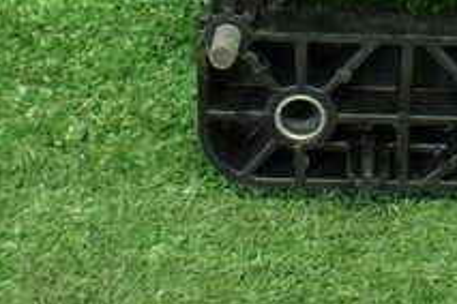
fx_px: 1117
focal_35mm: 88
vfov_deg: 14.5
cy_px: -154
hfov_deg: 22.6
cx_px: 401
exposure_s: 1/125
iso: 800
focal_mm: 5.4
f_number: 2.3
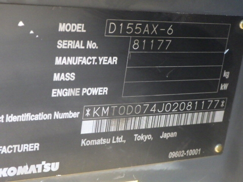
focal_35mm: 77
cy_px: 91
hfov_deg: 25.3
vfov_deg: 19.1
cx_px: 122
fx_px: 541
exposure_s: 1/50
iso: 1600
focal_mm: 13.7
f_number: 4.8
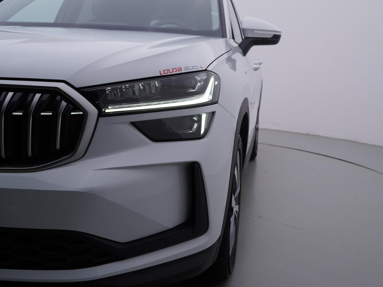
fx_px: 443
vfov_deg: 36.0
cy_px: 140
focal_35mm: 40
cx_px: 216
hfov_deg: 46.7
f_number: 4.5
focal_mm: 24
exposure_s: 1/125
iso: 125
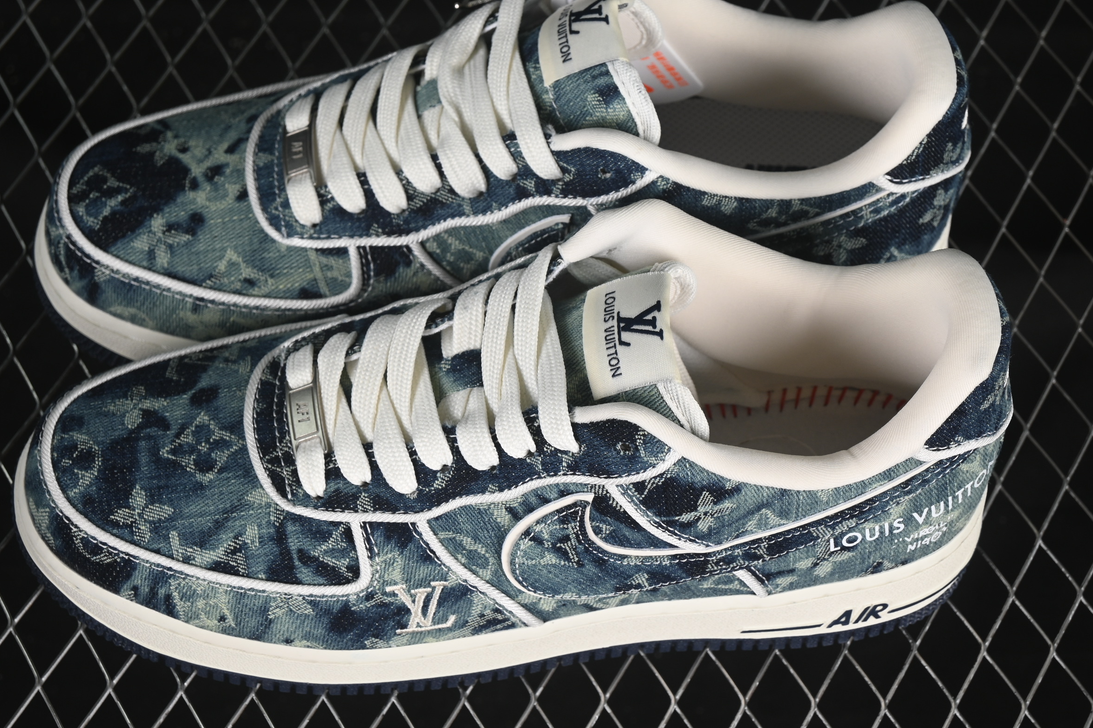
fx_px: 2702
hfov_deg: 22.9
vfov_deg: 15.4
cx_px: 506
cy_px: 335
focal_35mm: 89
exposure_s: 1/60
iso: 160
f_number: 7.1
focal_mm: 50
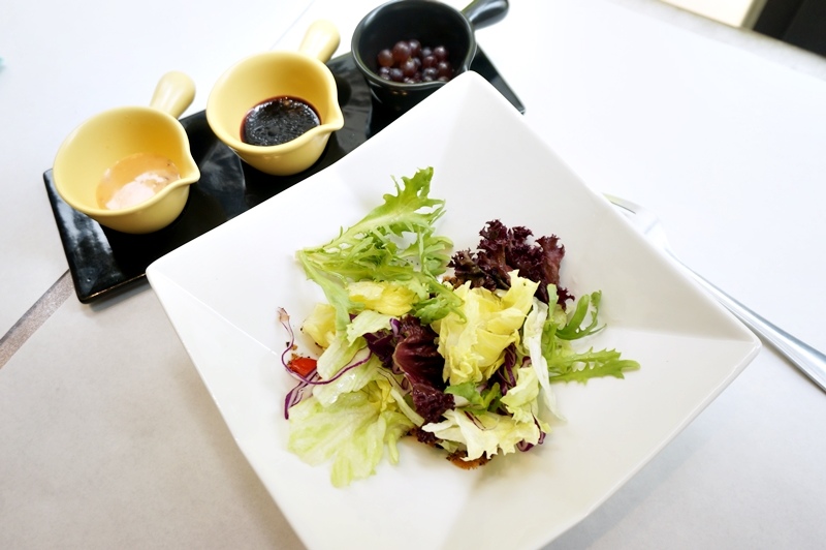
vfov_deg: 43.5
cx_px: 413
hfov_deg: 62.0
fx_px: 688
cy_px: 275
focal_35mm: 30
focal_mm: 20
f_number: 4
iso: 100
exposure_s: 1/60
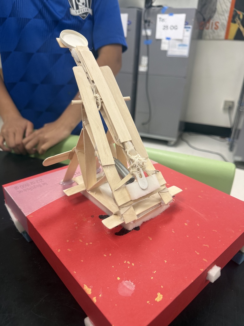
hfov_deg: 56.8
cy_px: 163
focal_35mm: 24
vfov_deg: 71.6
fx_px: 226
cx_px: 122
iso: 200
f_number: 1.78
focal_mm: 6.76
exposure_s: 1/70
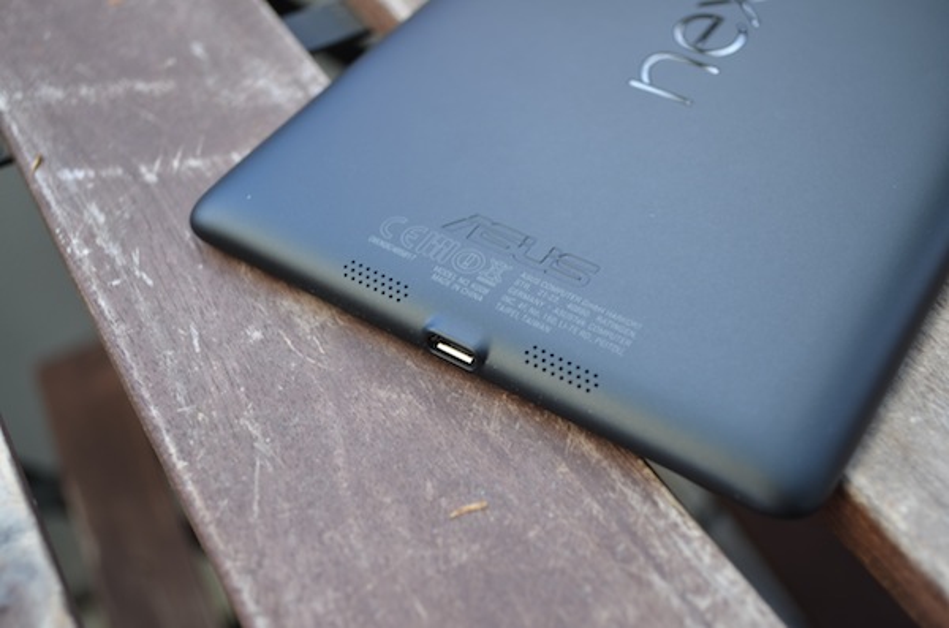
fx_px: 1262
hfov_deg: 41.2
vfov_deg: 27.9
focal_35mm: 48
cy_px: 314
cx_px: 474
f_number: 4.8
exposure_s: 1/30
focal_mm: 32
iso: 100
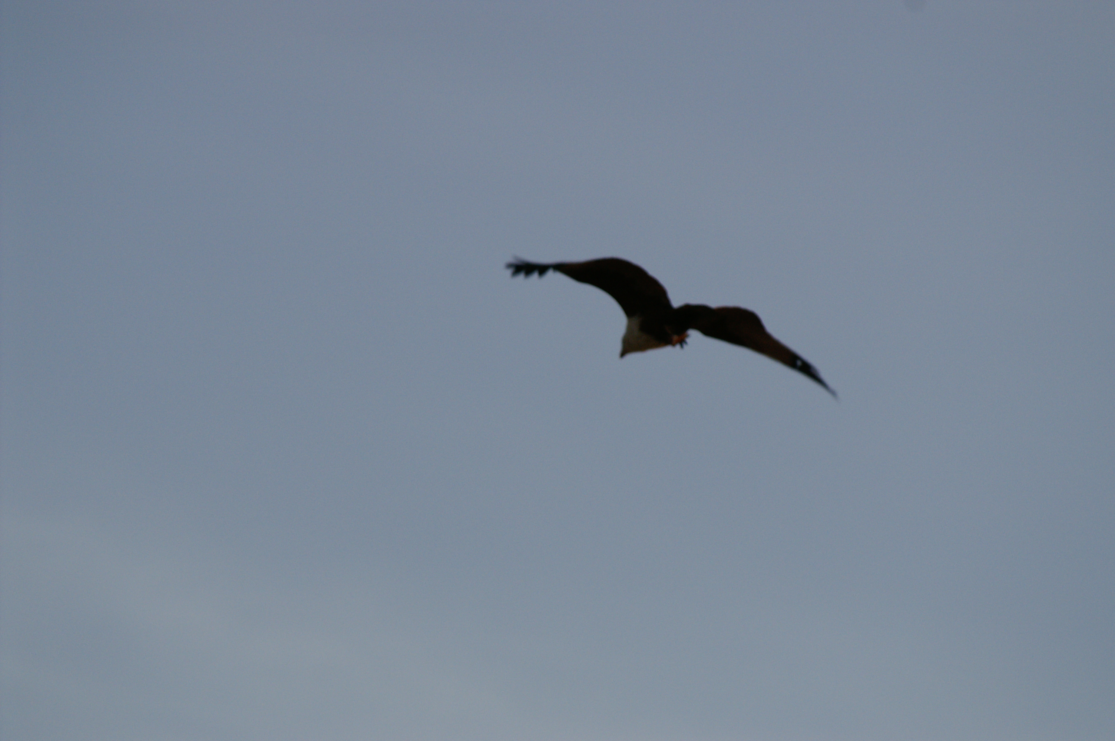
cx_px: 558
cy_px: 370
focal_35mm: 450
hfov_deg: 4.6
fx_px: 13925
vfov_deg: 3.0
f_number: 8
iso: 400
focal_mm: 300
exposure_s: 1/500
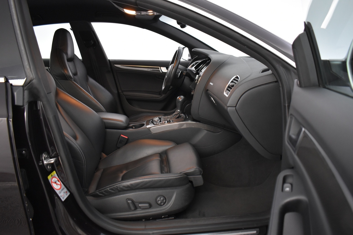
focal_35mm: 27
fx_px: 265
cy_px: 118
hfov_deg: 67.4
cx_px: 176
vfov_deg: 47.9
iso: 2000
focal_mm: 18
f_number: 3.5
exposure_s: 1/30
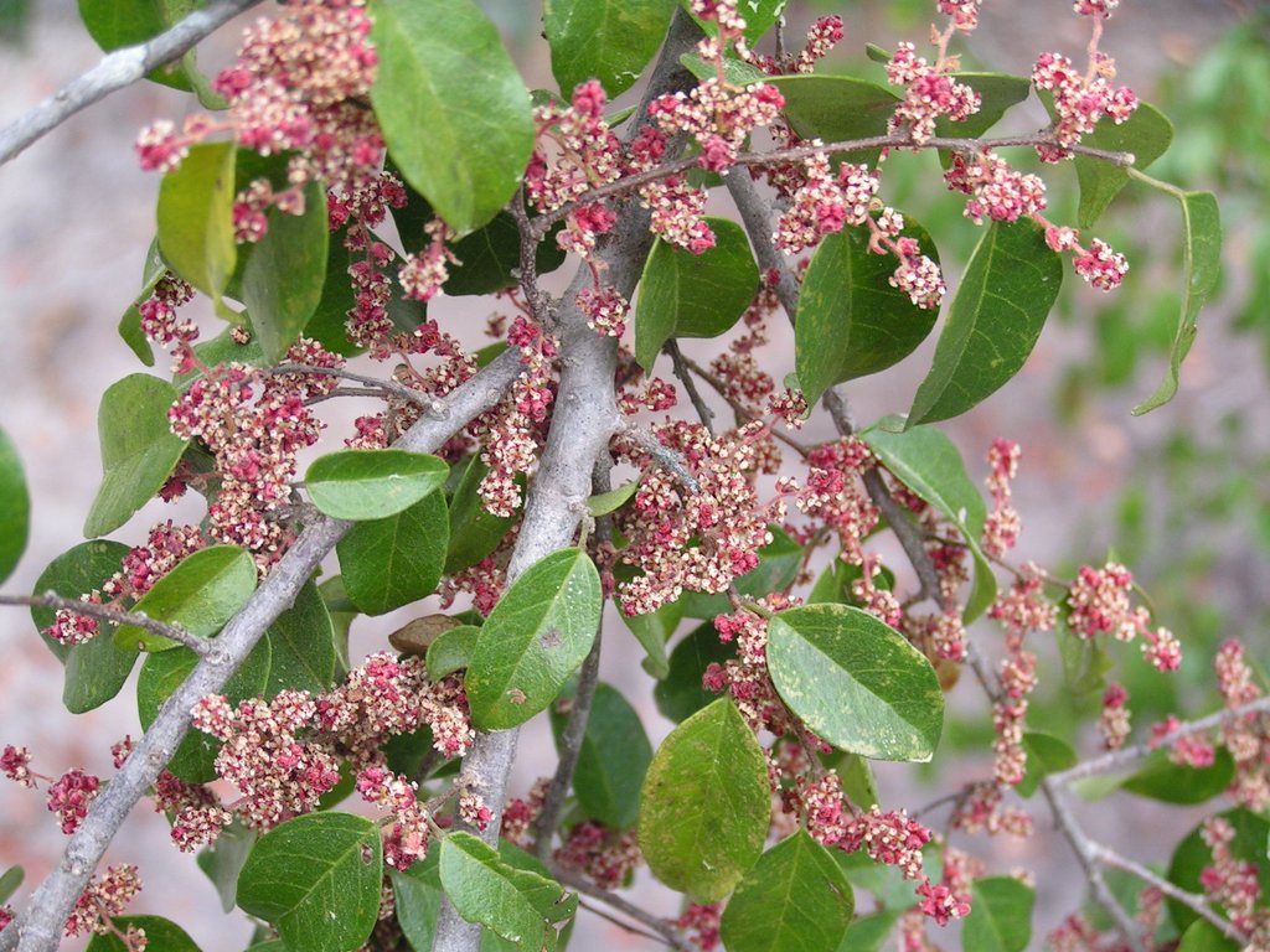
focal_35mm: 80
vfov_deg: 18.4
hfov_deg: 24.4
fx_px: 2935
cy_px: 476
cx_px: 635
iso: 80
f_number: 3.2
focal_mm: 13.4
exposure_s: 1/100
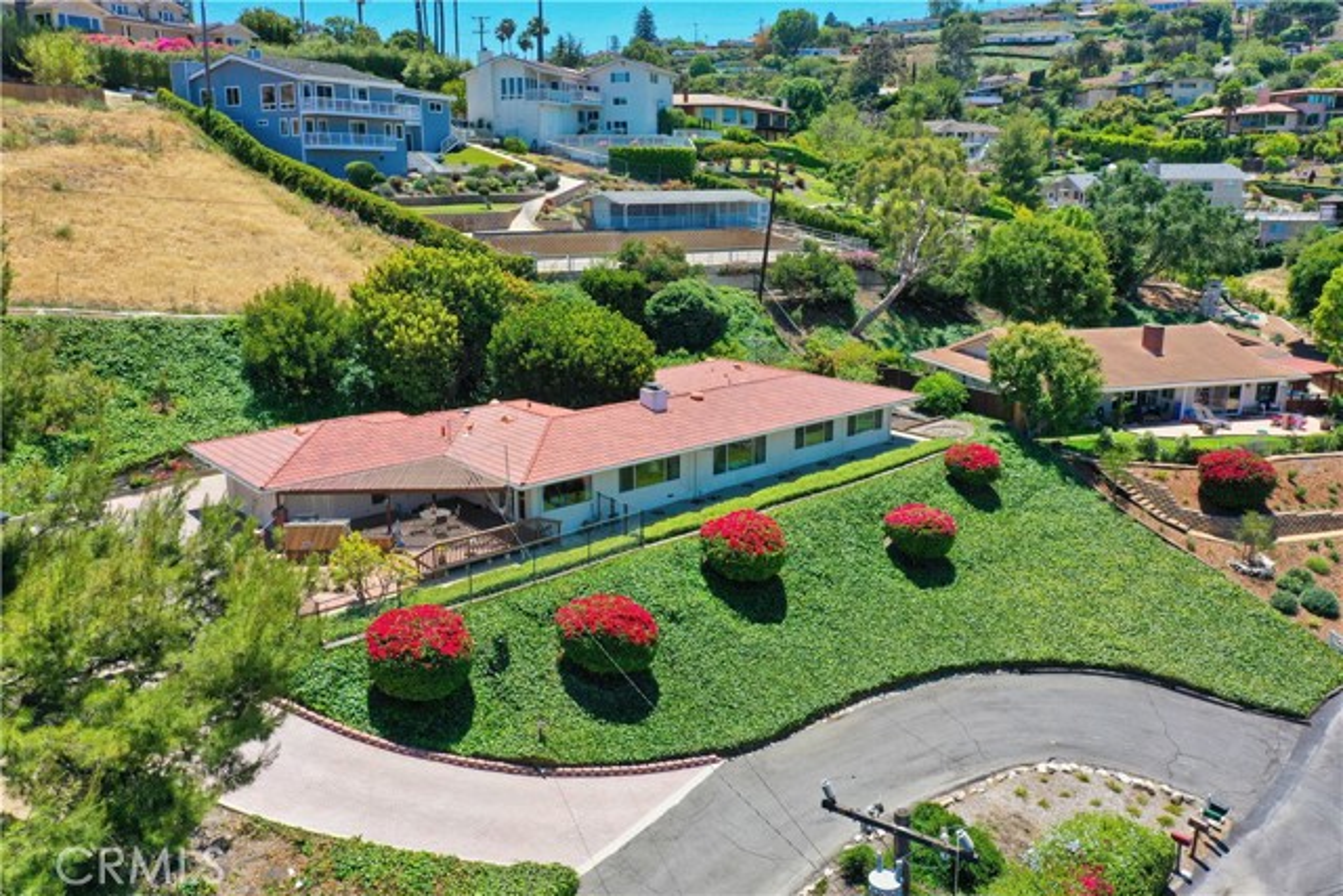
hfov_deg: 65.5
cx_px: 672
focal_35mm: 28
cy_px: 448
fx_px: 1045
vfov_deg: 46.4
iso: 100
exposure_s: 1/320
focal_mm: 10.26
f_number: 5
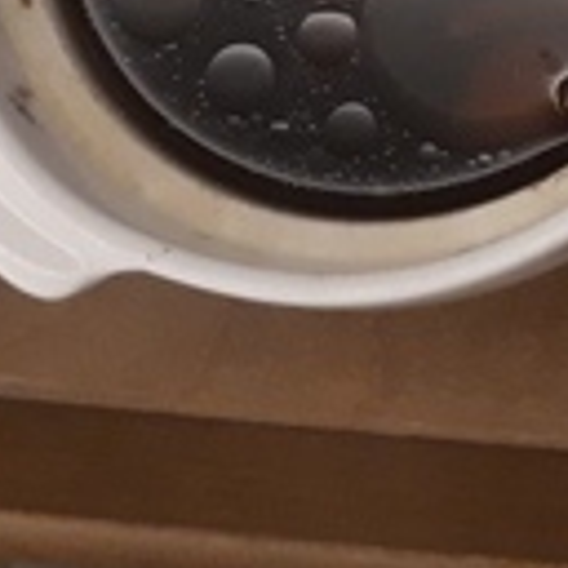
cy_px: -408
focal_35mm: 119
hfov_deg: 13.8
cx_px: 856
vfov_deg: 13.4
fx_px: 2209
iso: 160
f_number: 1.7
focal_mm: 3.71
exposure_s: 1/40
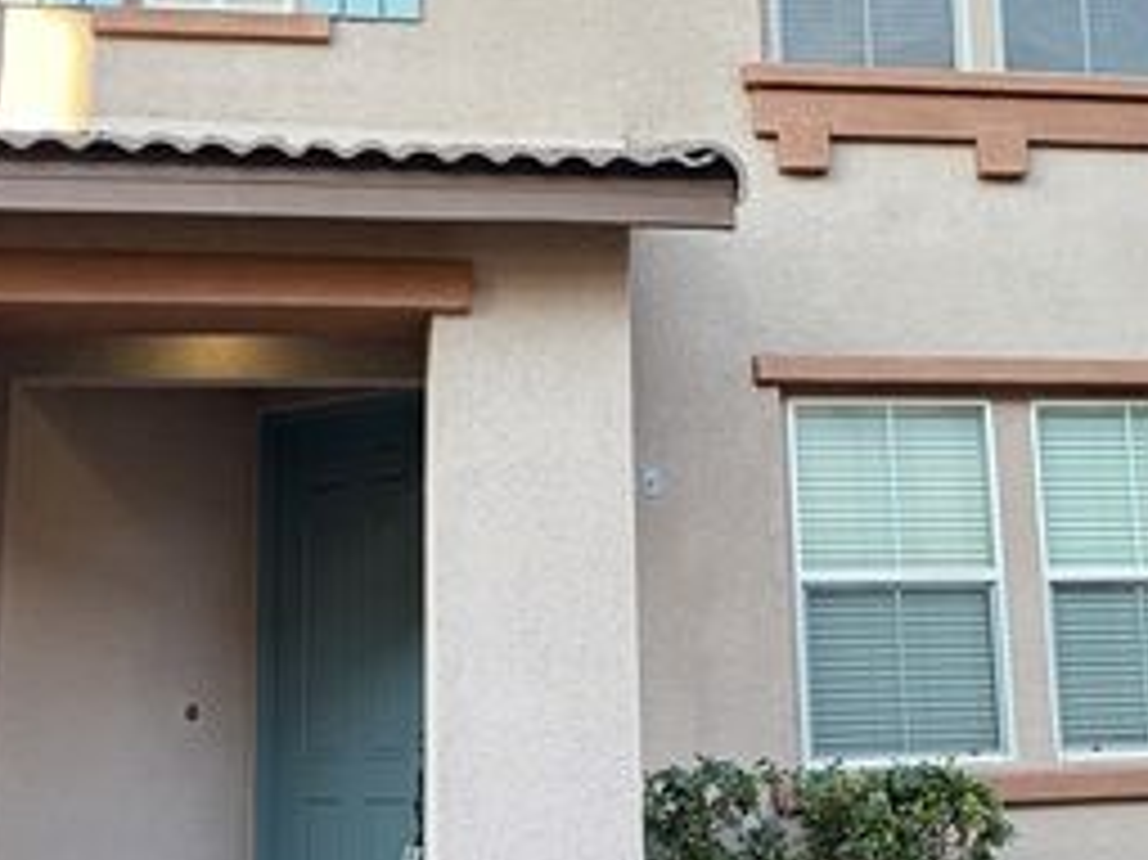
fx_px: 1691
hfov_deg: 37.4
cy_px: 371
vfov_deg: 28.5
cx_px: 662
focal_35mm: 51
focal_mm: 5.96
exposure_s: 1/122
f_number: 1.6
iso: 64
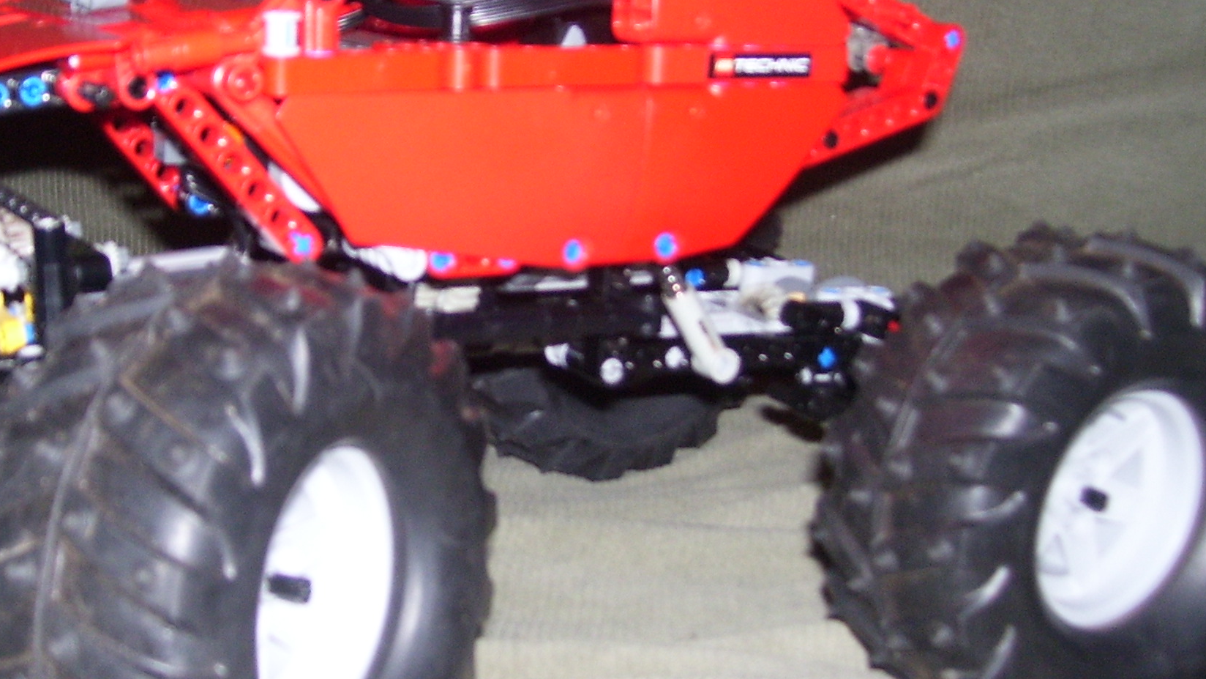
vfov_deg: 19.1
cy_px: 270
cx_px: 367
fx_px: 2015
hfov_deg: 32.9
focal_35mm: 63
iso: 125
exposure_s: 1/60
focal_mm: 6
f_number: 2.7
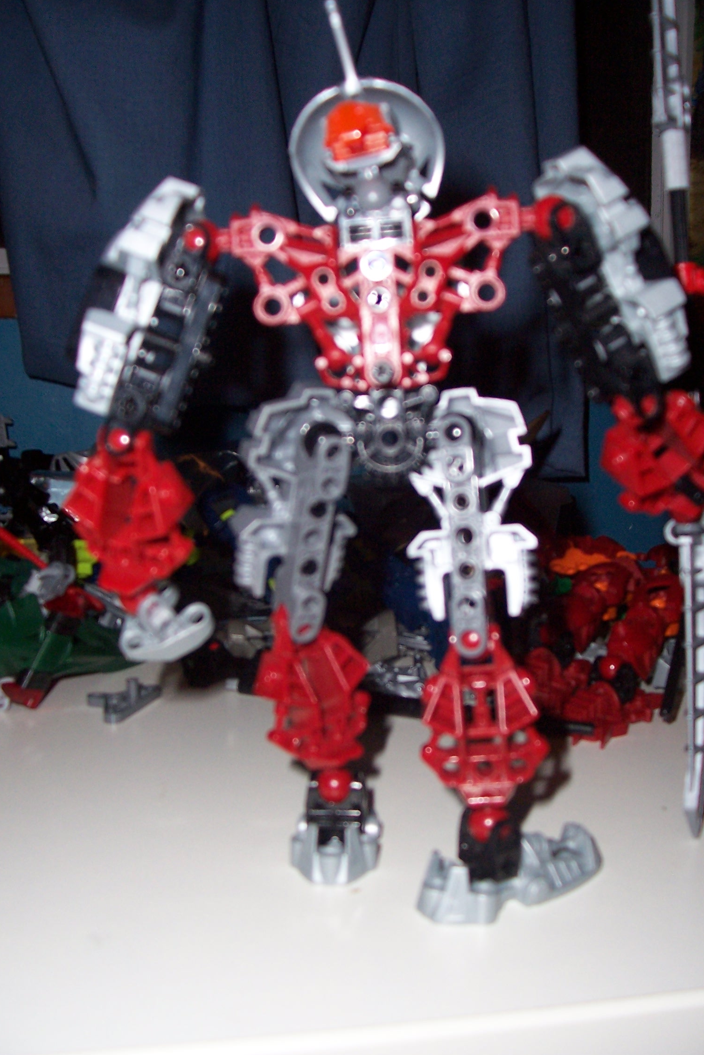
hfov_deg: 36.9
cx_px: 382
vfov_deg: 53.1
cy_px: 524
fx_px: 1056
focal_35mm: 36
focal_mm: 5.6
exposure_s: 1/60
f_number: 2.7
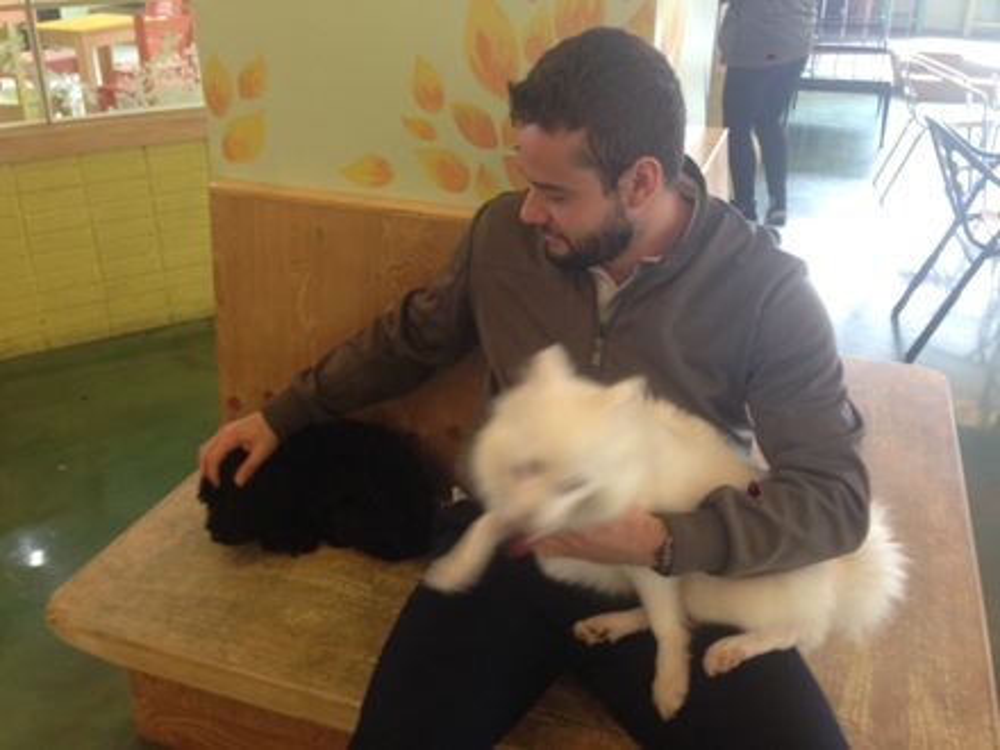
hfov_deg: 55.4
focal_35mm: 33
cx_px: 500
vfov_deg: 42.9
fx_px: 953
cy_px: 375
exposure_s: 1/20
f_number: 2.4
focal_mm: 4.12
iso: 80
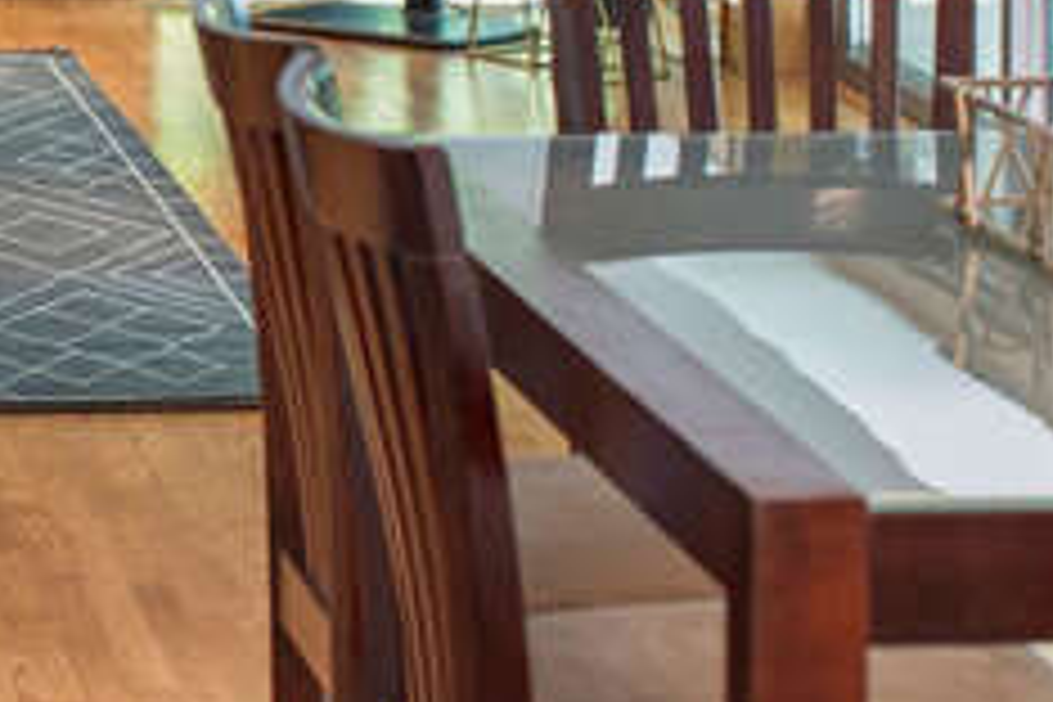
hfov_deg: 12.0
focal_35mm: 164
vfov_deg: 8.3
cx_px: -486
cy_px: -171
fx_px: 4797
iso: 1250
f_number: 4.5
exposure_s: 1/30
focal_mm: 50
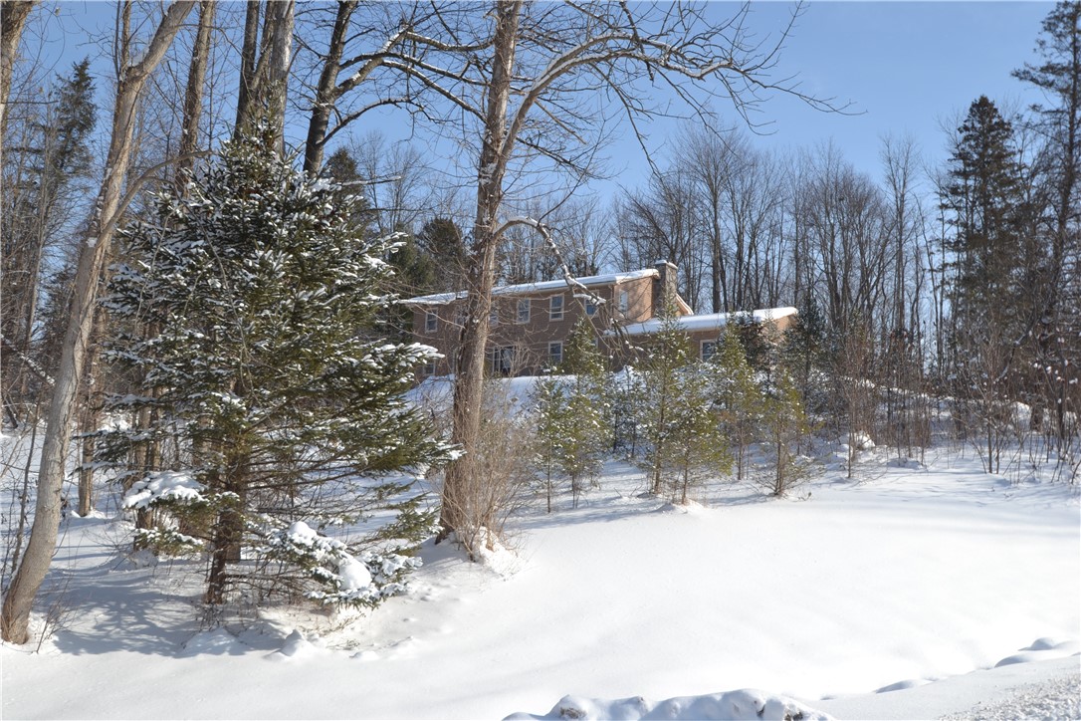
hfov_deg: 53.1
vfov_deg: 36.9
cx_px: 540
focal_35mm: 36
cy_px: 360
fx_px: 1081
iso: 100
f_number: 7.1
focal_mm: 24
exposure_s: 1/200
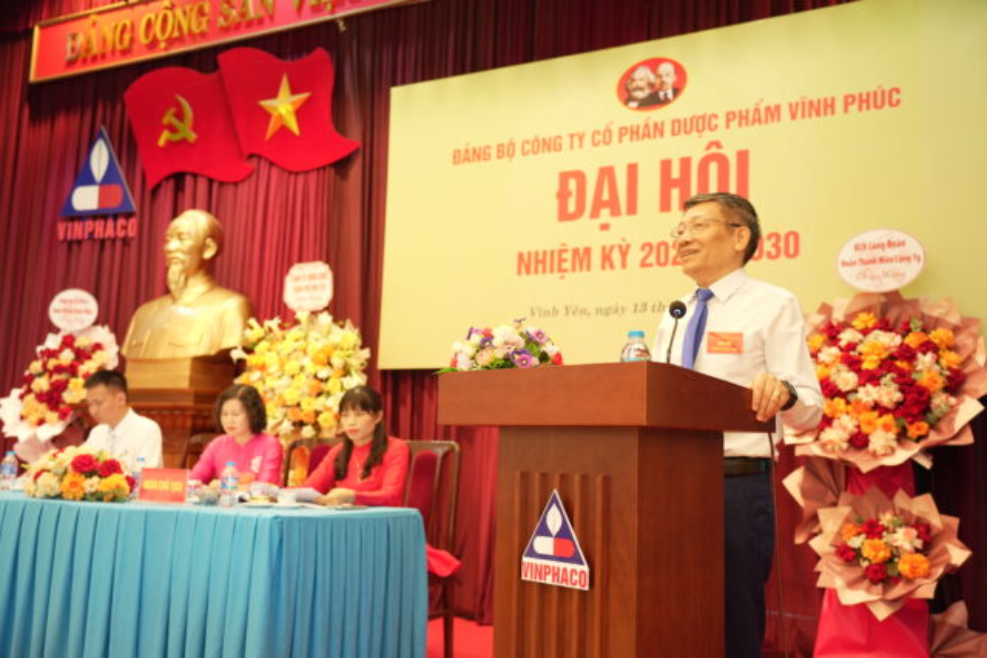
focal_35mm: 36
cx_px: 494
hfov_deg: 53.1
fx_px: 987
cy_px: 329
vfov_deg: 36.9
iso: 1600
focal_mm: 36
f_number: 3.2
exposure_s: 1/40
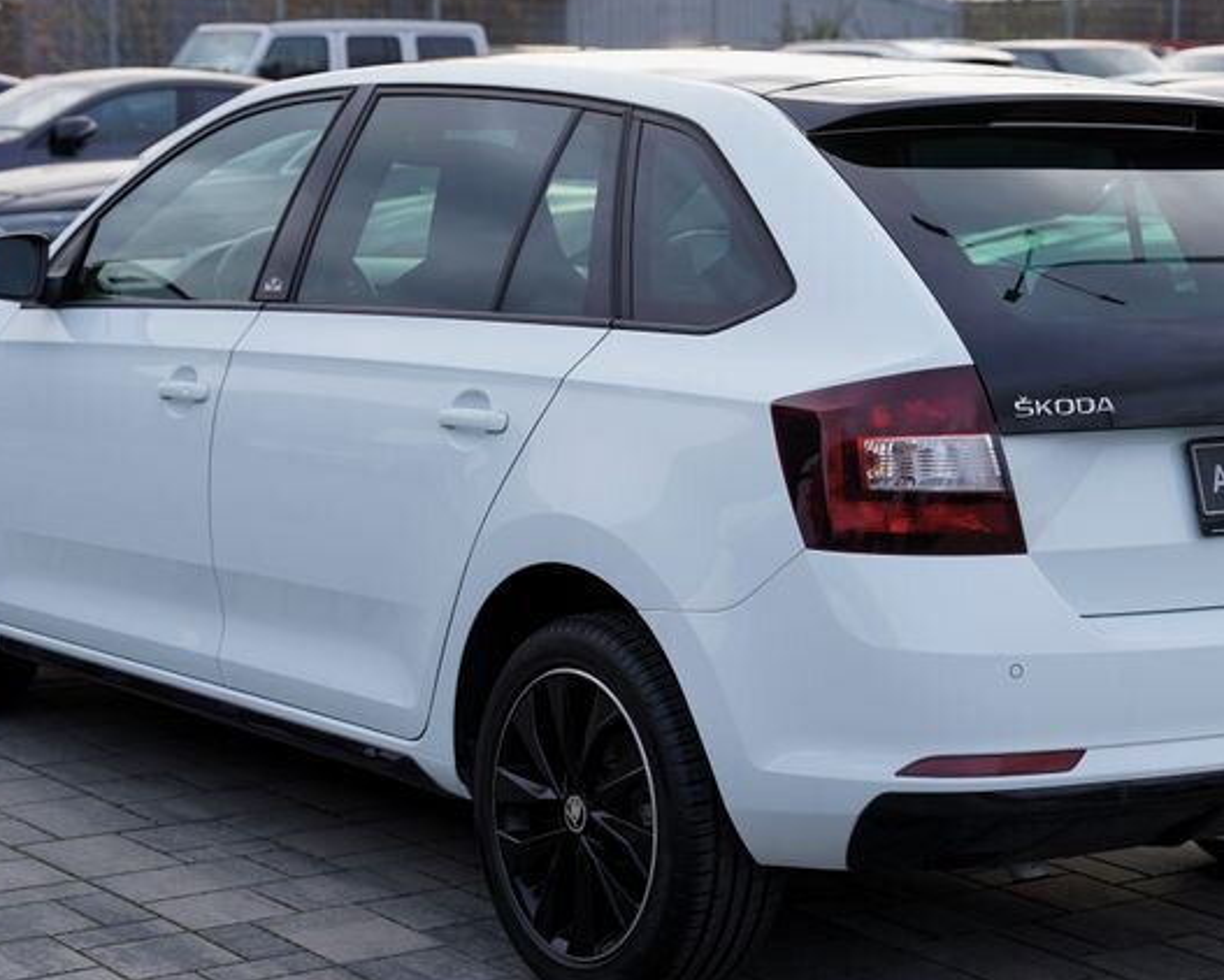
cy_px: 477
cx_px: 790
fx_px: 2972
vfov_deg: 18.7
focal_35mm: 82
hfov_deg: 23.2
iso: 100
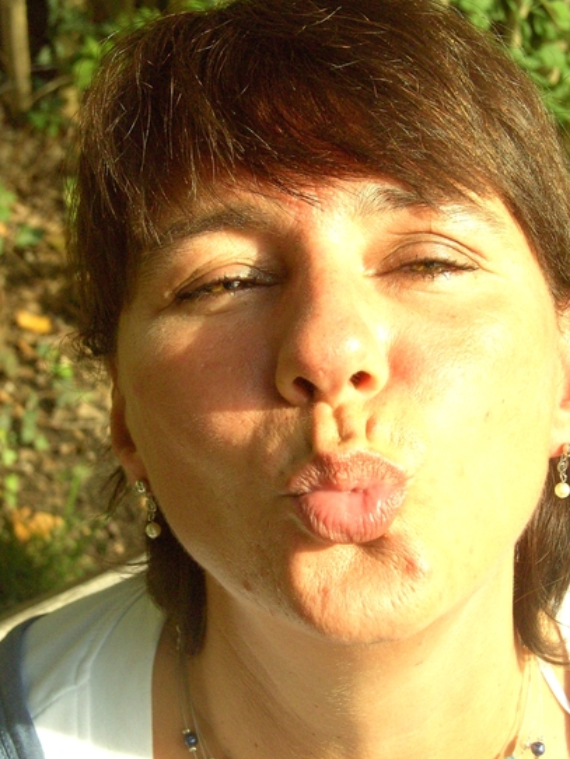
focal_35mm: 83
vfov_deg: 23.5
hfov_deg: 17.8
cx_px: 297
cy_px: 385
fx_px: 1821
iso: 400
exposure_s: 1/650
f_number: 4
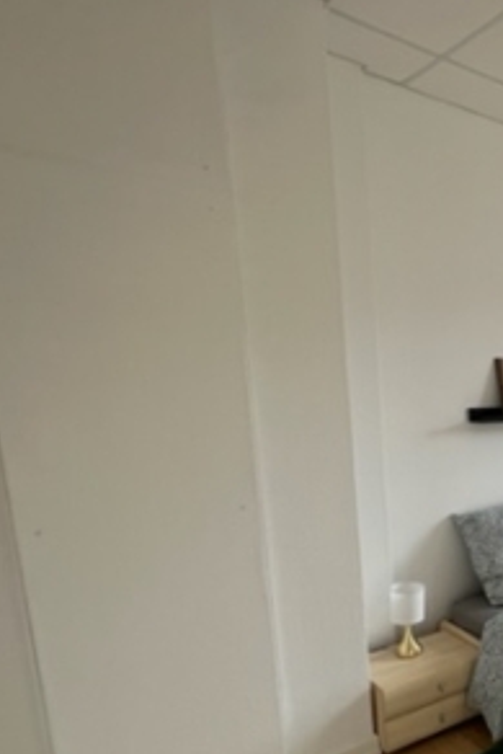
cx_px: 624
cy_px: 491
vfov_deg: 65.9
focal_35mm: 27
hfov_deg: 35.7
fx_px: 565
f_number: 1.8
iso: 32
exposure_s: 1/99
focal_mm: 1.57
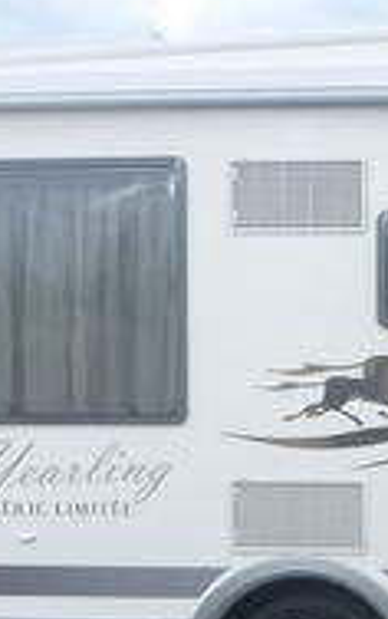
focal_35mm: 81
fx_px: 1366
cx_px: 628
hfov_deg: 14.7
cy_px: 425
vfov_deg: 25.3
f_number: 3.3
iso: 100
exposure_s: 1/125
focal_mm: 4.3
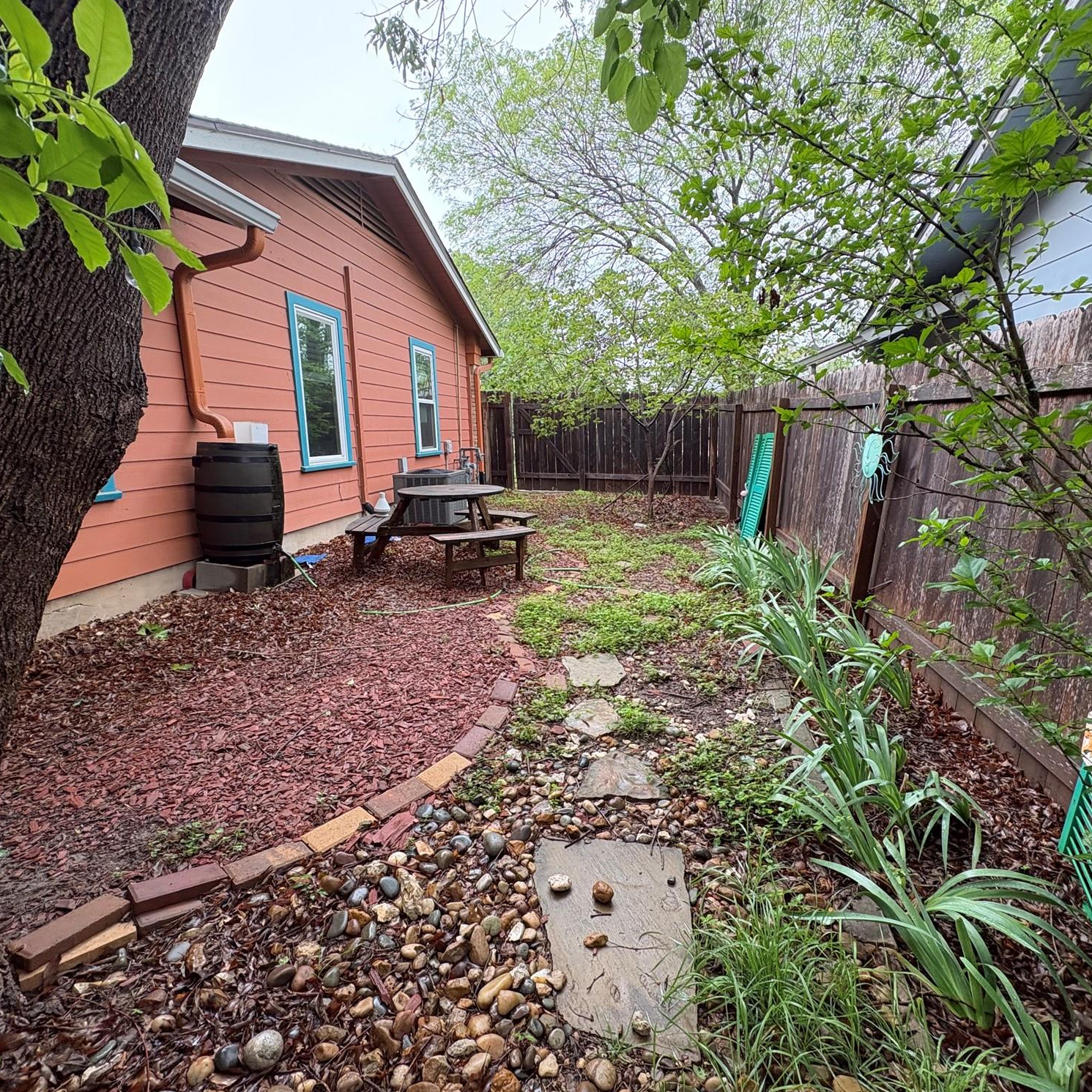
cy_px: 541
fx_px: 607
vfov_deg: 84.0
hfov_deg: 84.0
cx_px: 555
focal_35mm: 17
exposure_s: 1/126
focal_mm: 2.22
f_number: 2.2
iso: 64
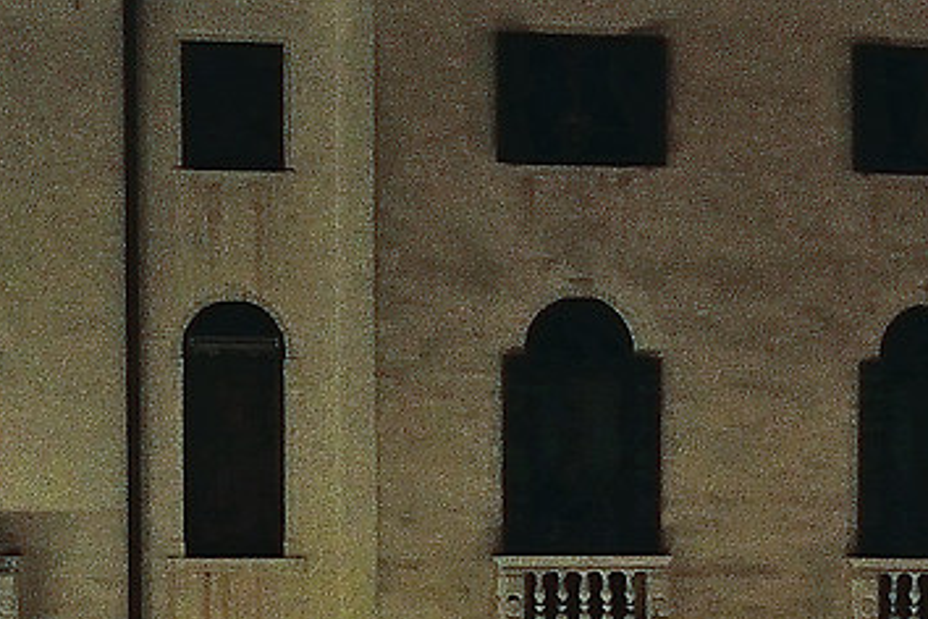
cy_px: 955
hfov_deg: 8.0
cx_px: 1914
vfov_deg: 5.6
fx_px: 6289
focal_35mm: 244
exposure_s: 1/10
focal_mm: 36
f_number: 5.6
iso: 1000
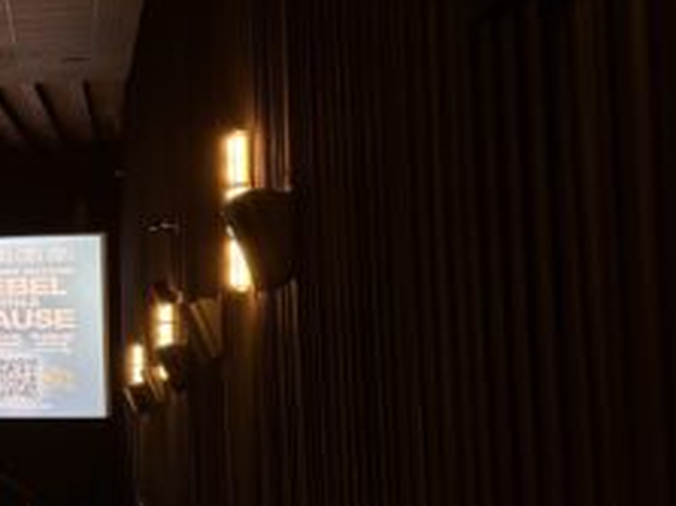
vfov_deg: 21.0
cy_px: 288
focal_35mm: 70
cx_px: -212
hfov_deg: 24.2
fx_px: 1366
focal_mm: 5.96
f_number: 1.6
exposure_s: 1/36
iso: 400
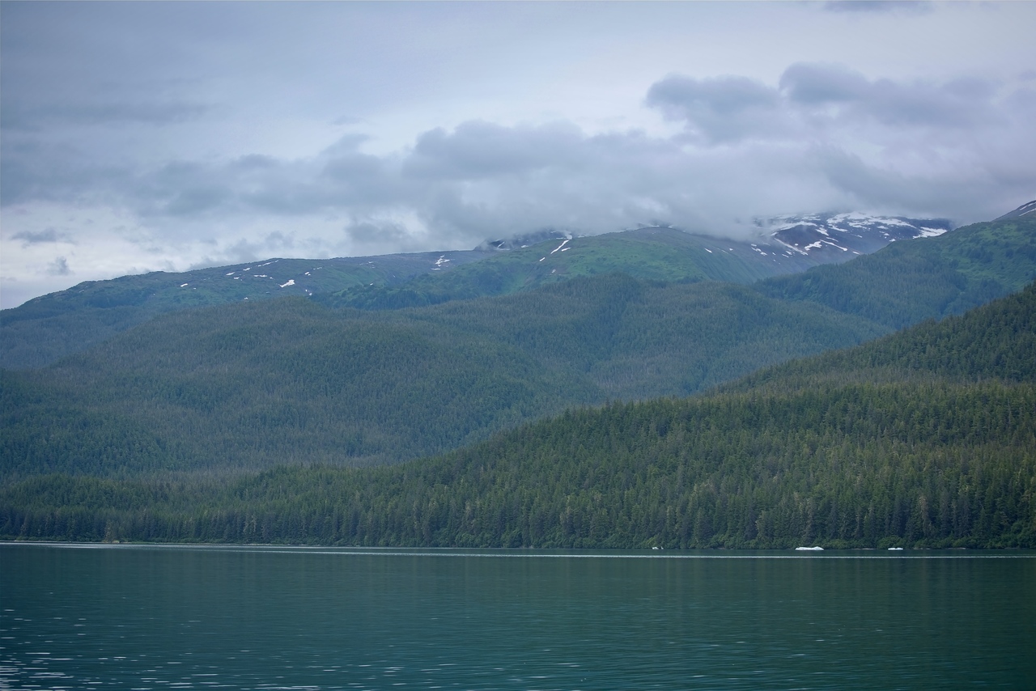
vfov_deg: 19.5
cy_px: 346
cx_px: 518
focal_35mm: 70
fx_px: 2015
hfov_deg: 28.8
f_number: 7.1
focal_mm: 70
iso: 100
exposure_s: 1/200
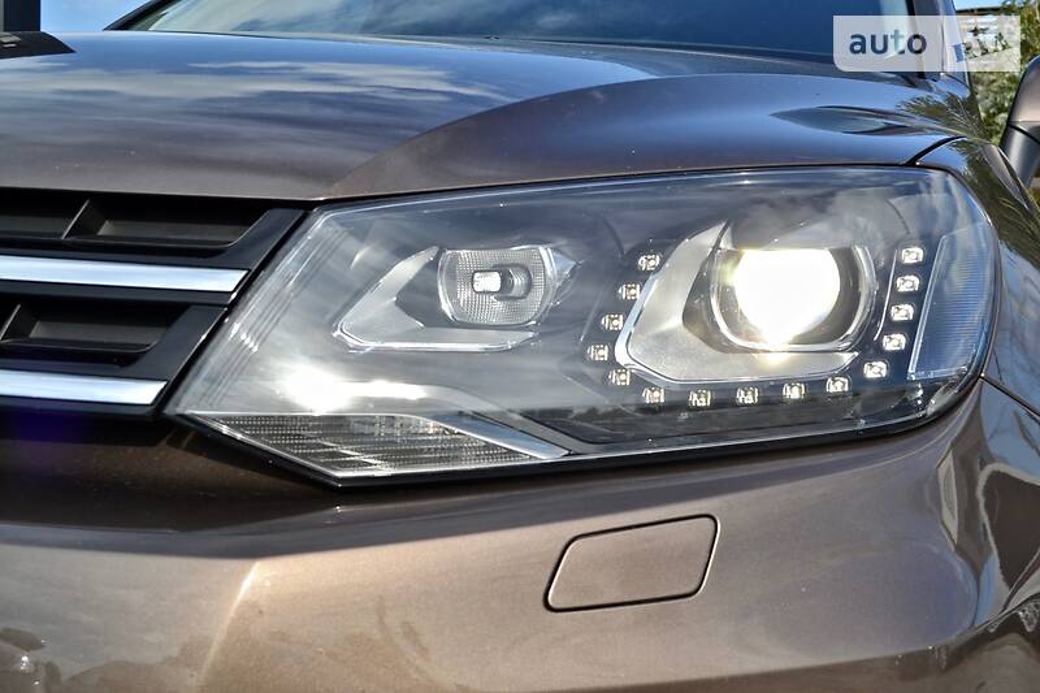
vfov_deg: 30.8
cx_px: 520
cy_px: 346
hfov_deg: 45.0
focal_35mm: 44
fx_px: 1256
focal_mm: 29
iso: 100
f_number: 8
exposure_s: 1/200
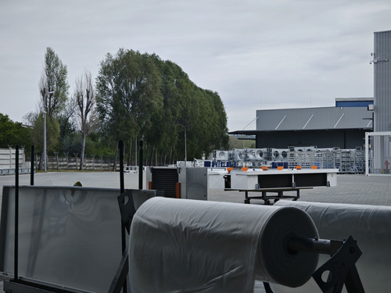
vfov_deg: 19.6
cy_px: 146
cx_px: 196
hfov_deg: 26.0
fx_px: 847
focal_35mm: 75
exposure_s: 1/505
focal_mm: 7.06
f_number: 2
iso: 50
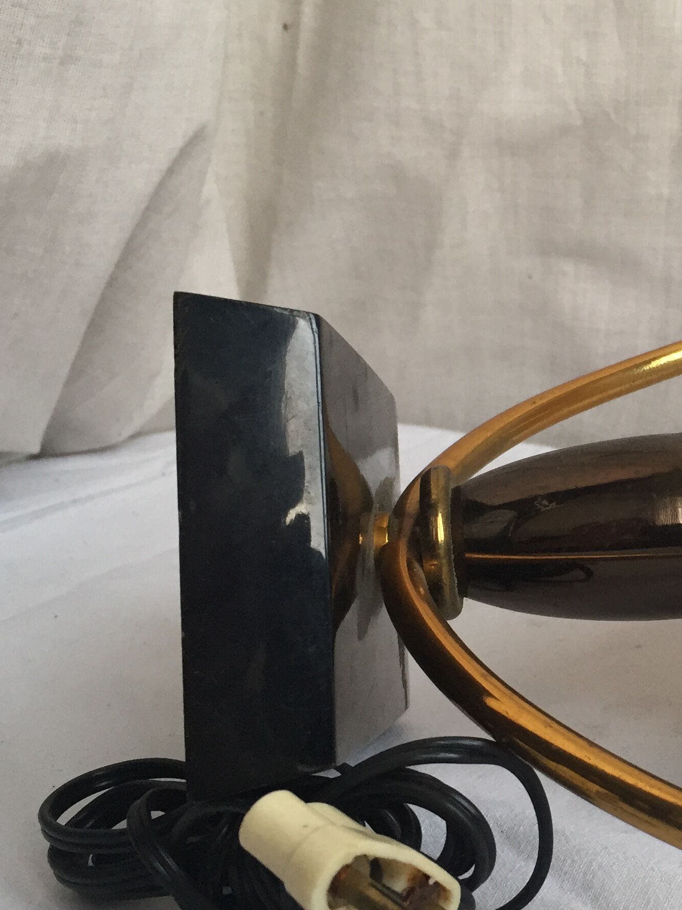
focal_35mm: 53
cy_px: 542
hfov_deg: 25.8
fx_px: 1393
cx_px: 722
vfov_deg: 36.1
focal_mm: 4.15
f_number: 2.2
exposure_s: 1/33
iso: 100
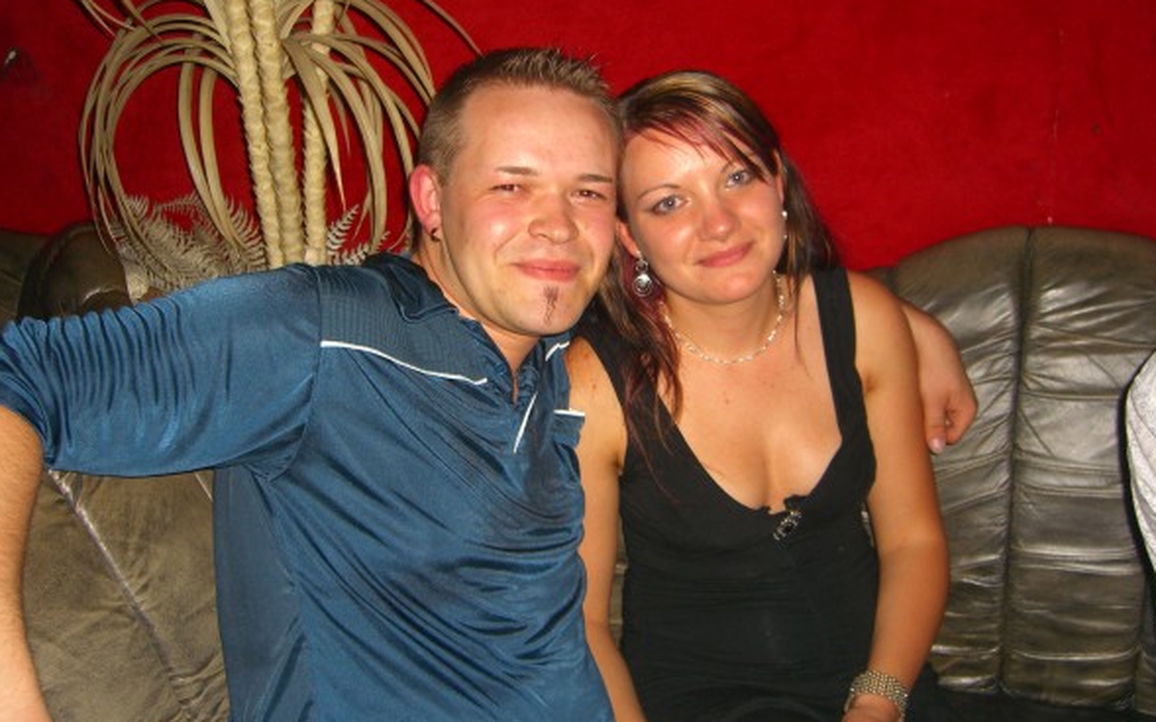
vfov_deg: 31.2
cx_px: 577
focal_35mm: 41
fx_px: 1292
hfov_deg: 48.2
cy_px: 332
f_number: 2.8
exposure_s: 1/60
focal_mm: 7.9
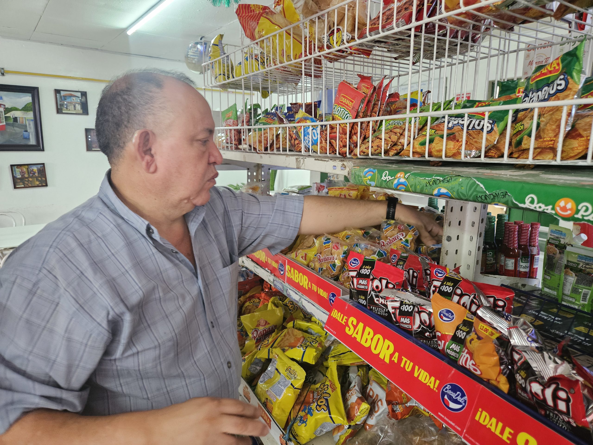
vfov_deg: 58.9
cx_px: 296
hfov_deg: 73.9
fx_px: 394
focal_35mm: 23
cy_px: 222
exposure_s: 1/60
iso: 640
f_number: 1.8
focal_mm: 5.4
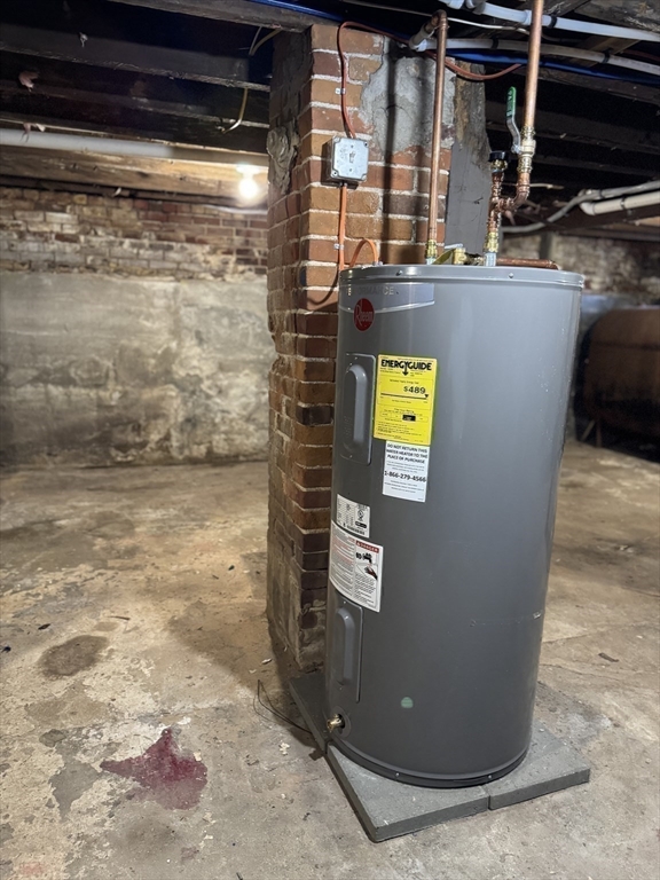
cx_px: 330
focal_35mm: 24
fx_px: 610
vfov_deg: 71.6
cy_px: 440
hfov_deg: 56.8
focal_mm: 6.76
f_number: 1.78
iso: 800
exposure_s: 1/40
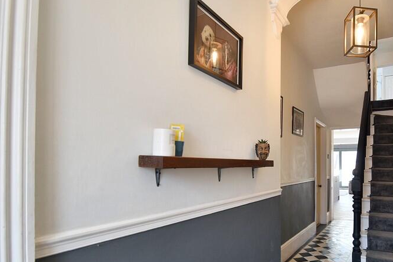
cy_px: 168
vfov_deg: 54.3
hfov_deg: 72.5
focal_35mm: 23
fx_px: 251
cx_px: 279
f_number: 4.5
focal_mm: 10
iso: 100
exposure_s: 1/20
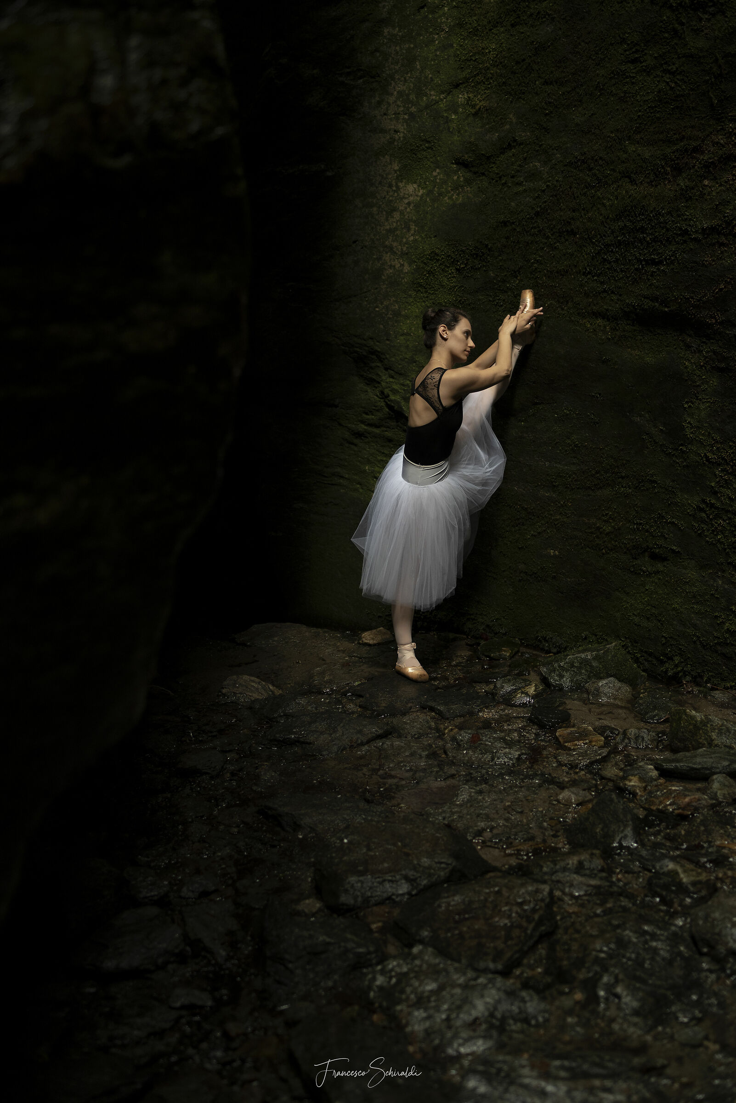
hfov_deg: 37.9
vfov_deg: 54.4
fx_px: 1072
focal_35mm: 35
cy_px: 552
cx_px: 368
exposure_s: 1/200
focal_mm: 35
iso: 400
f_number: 1.8
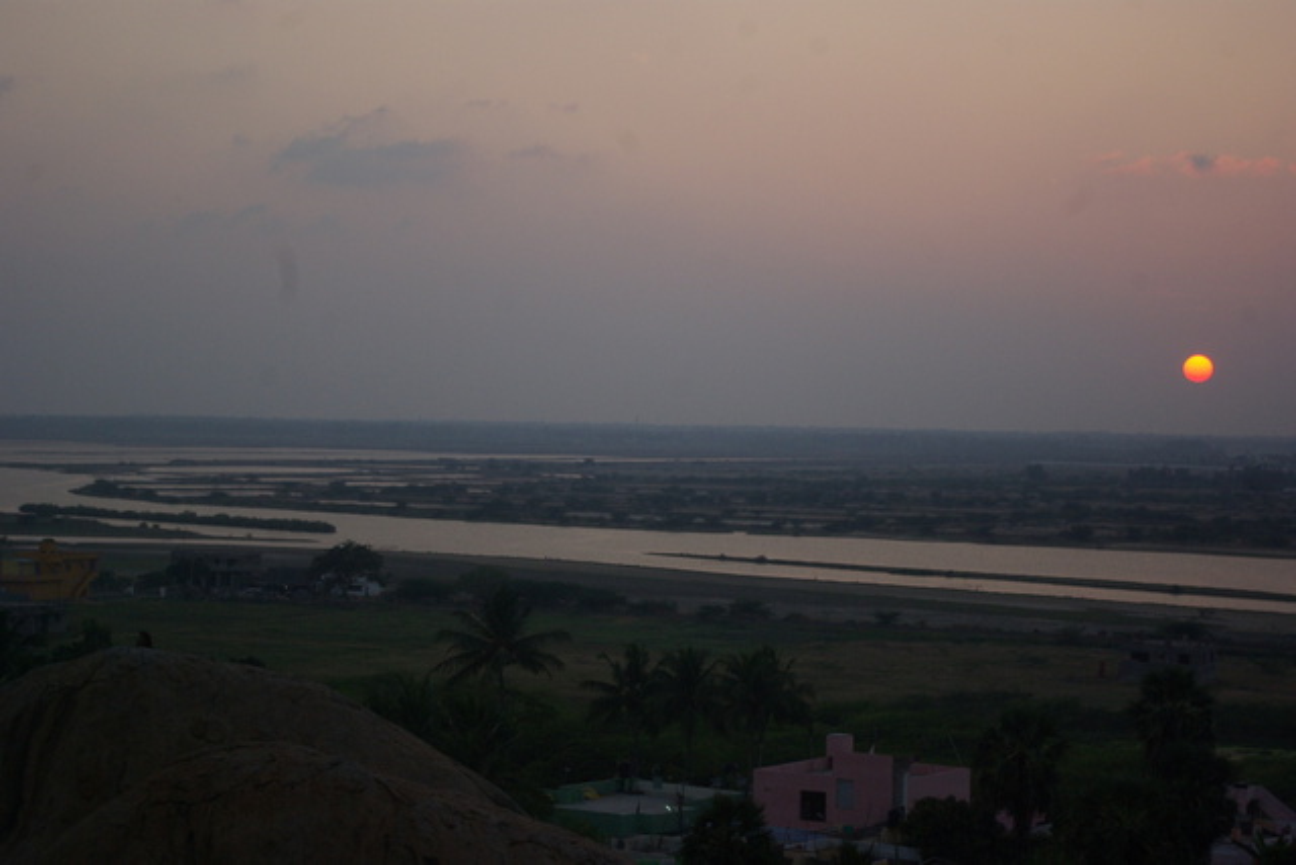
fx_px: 2970
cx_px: 648
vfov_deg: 16.6
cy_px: 432
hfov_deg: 24.6
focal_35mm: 82
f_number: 5.6
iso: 200
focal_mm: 55
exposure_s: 1/60
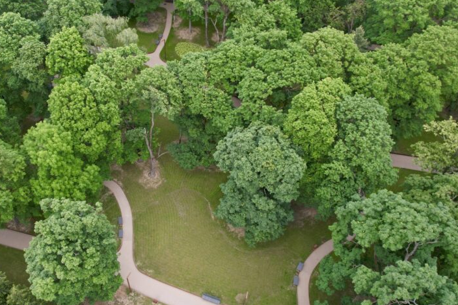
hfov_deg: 58.1
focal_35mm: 32
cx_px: 179
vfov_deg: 41.1
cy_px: 144
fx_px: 407
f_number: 2.8
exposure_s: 1/160
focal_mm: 8.38
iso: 100
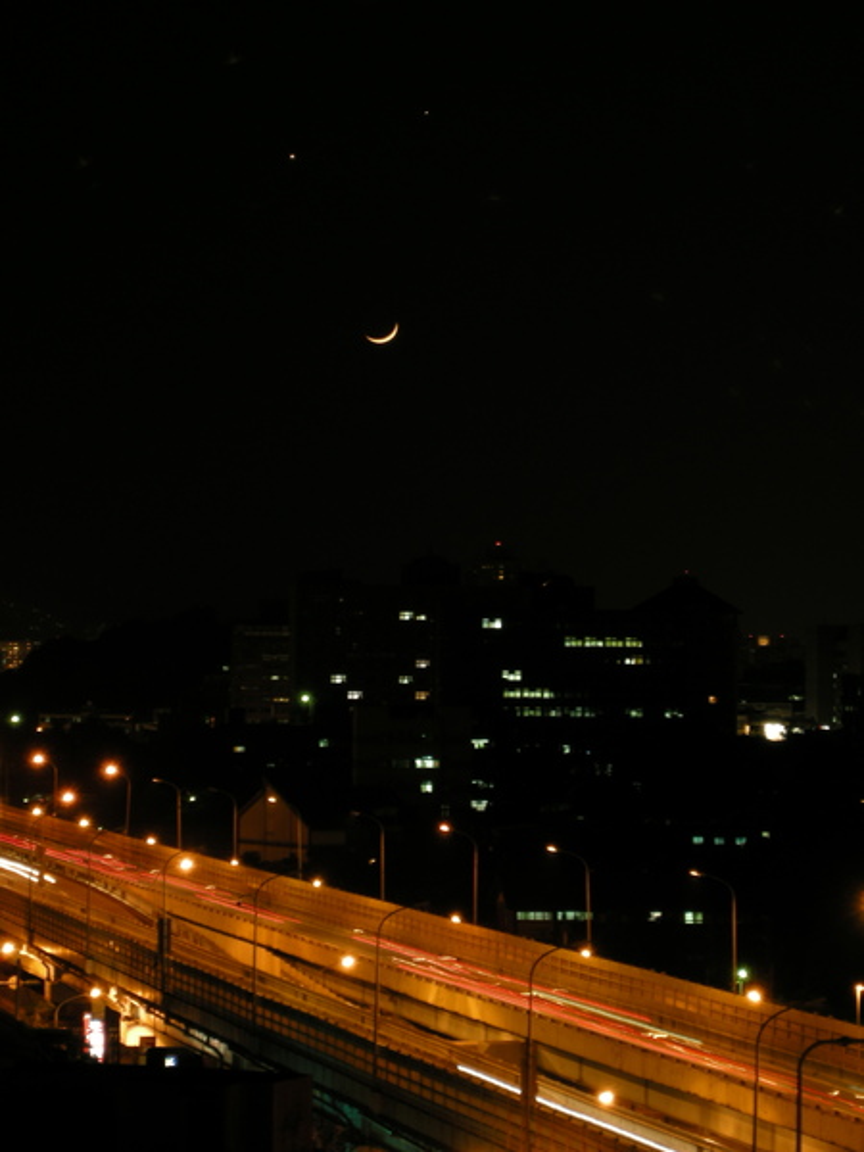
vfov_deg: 15.6
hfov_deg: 11.8
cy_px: 576
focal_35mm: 126
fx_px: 4193
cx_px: 432
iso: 64
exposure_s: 2
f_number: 5.3
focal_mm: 26.3
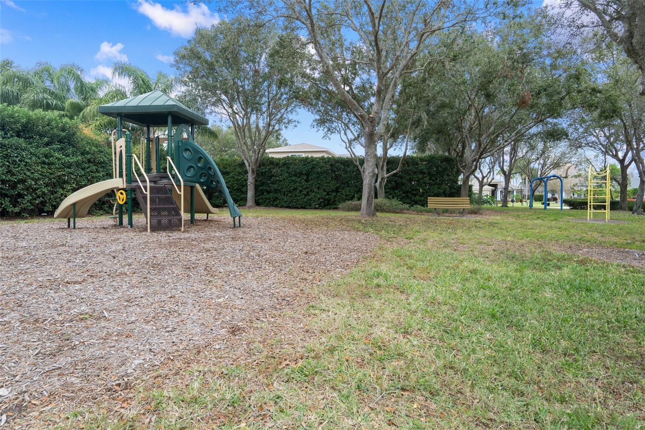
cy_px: 215
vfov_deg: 59.5
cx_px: 322
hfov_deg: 81.2
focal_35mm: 21
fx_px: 376
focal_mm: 21
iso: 320
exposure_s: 1/15
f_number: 8
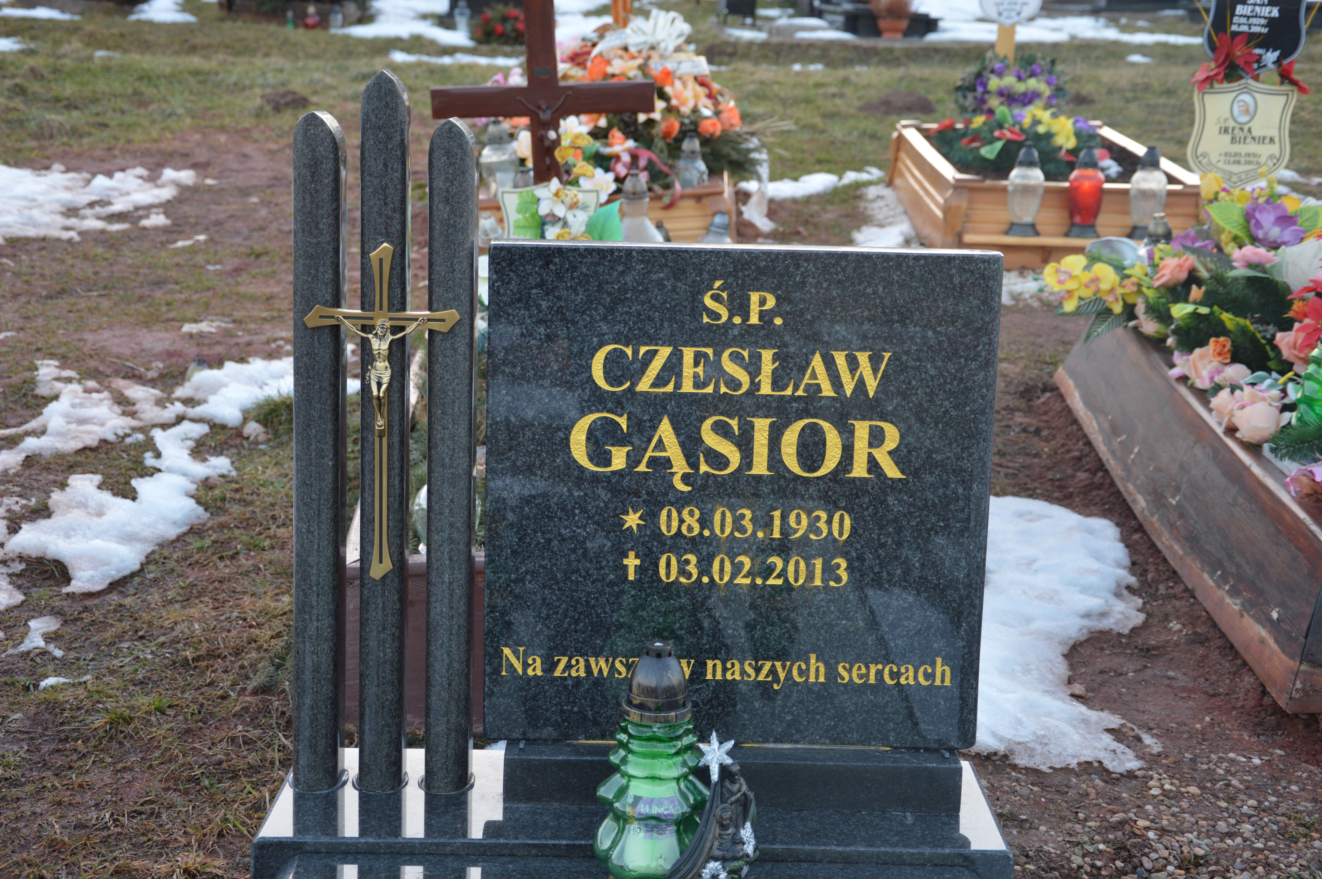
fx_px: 1926
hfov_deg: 37.9
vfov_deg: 25.7
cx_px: 661
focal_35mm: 52
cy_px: 440
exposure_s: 1/80
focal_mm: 35
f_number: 4.5
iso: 400
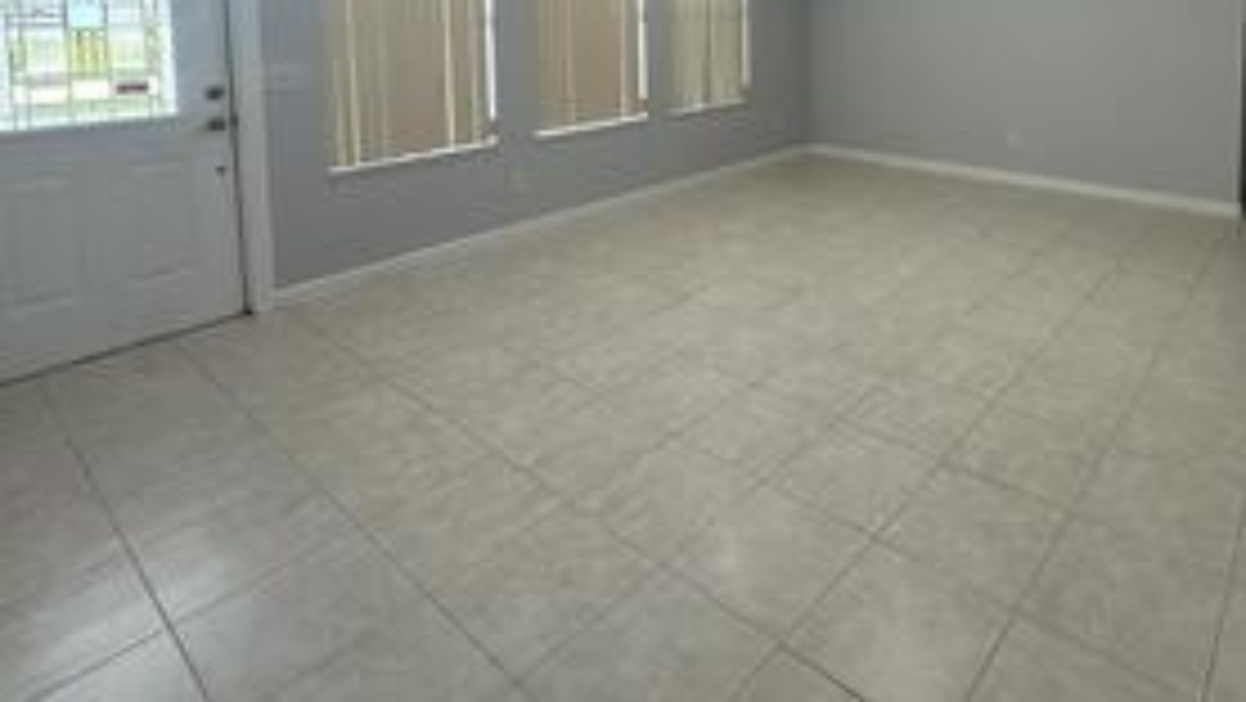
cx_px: 828
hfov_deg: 78.6
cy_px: 50
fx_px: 727
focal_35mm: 22
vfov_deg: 45.8
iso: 200
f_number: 2.2
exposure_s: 1/120
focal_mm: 2.22
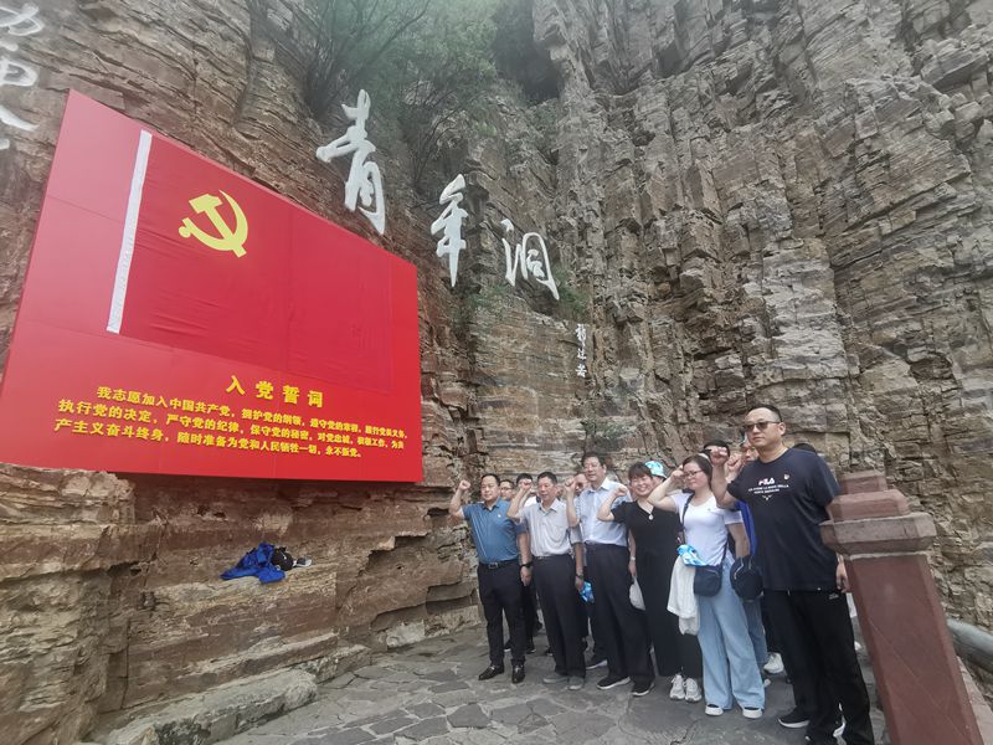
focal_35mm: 17
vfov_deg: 74.7
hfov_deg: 91.0
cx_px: 496
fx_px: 488
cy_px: 372
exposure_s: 1/253
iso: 50
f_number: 2.2
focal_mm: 2.26
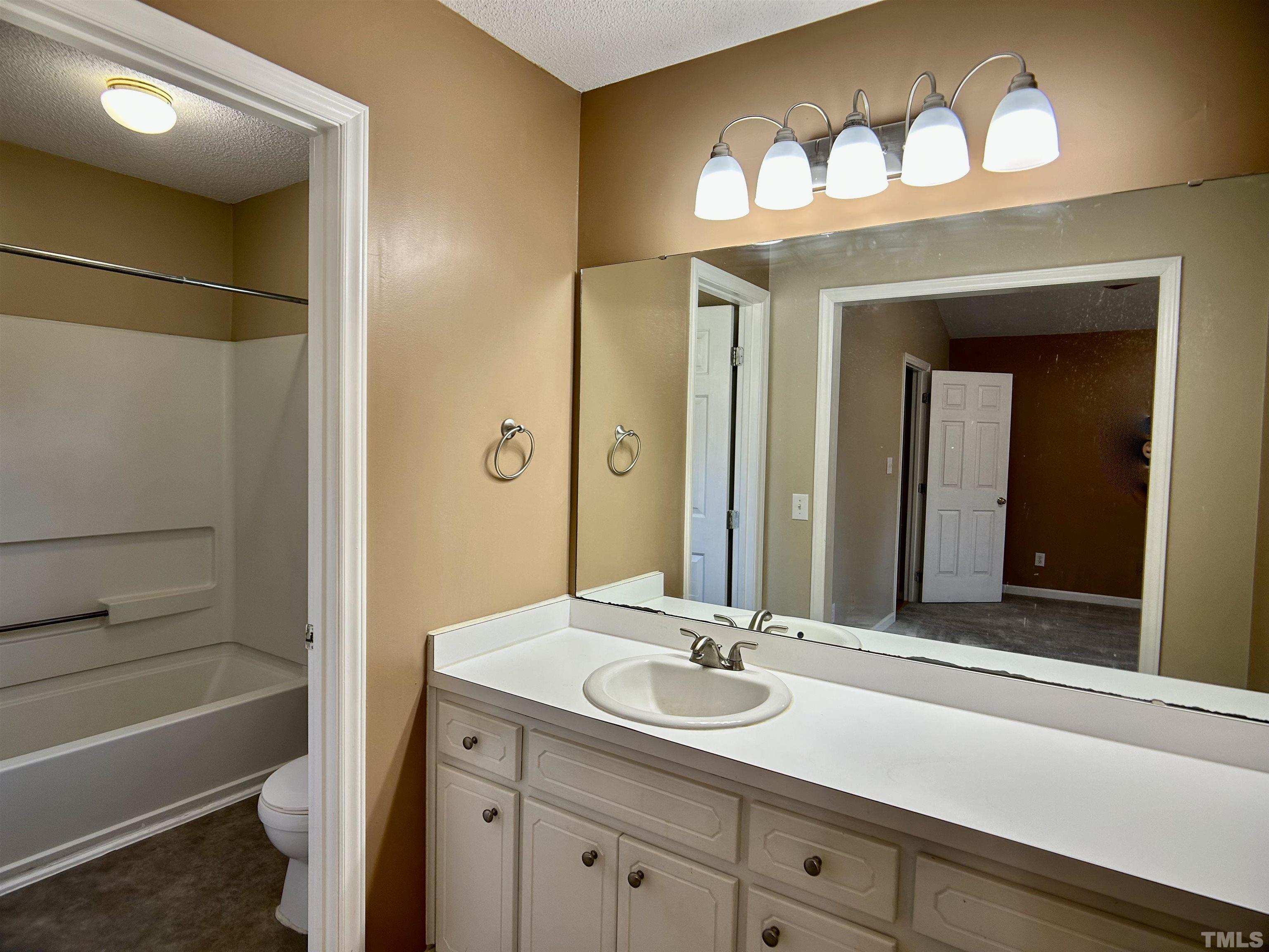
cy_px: 476
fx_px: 953
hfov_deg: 67.3
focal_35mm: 26
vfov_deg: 53.1
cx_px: 634
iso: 50
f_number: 1.5
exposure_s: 1/120
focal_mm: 5.7
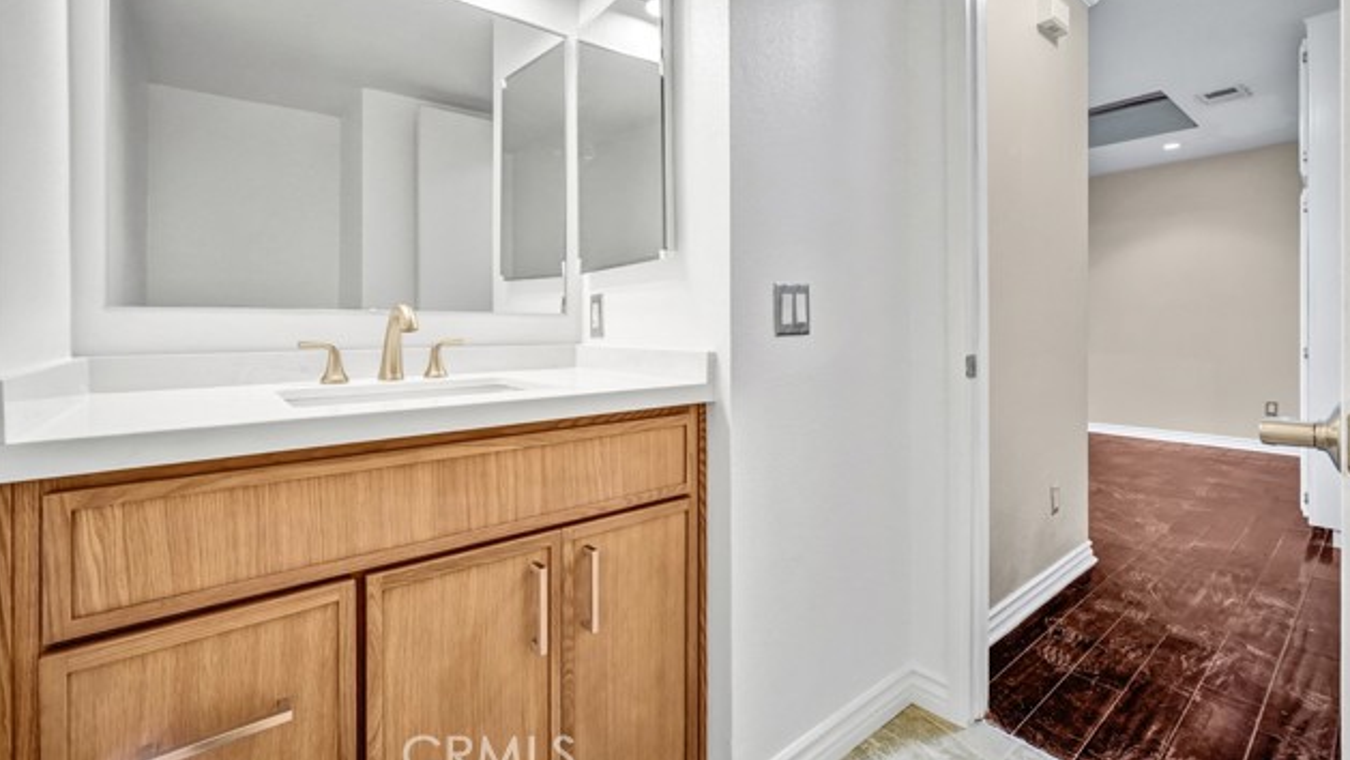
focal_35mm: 16
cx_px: 678
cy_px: 327
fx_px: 573
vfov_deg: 66.8
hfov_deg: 99.4
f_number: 9
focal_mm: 10
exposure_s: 1/4
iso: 400
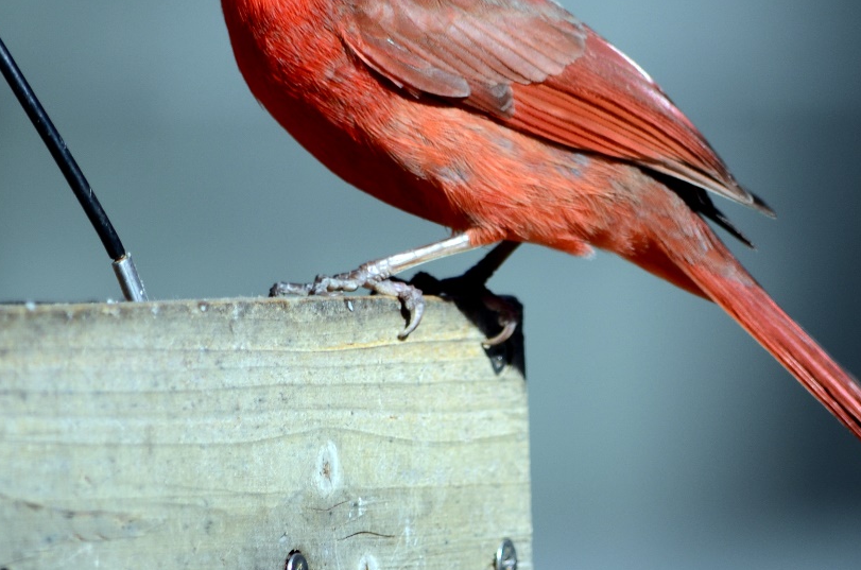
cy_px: 41
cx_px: 565
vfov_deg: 1.5
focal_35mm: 888
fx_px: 21192
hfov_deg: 2.3
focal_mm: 300
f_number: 5.6
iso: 200
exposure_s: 1/500
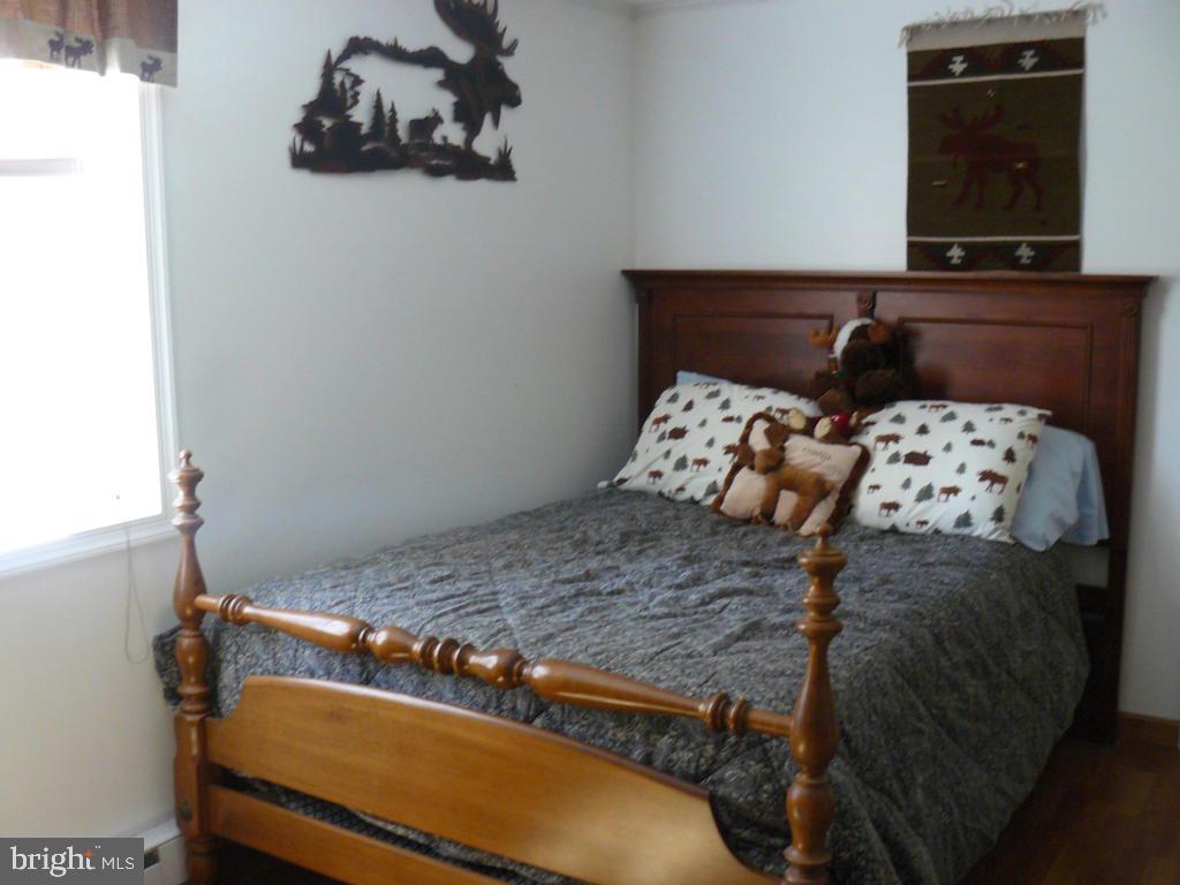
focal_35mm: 36
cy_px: 442
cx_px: 590
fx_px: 1227
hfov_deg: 51.4
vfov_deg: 39.7
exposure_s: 1/20
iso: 200
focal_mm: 6
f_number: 2.8
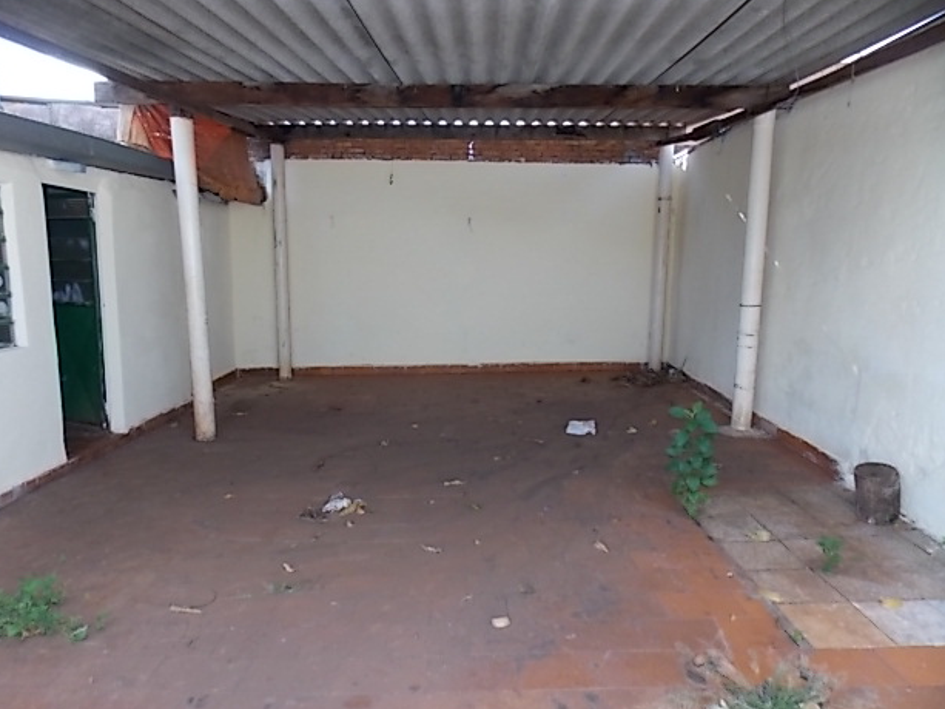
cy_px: 359
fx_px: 655
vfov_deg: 56.8
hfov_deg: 71.6
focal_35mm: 24
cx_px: 461
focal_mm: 4
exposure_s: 1/80
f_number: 3.1
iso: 80
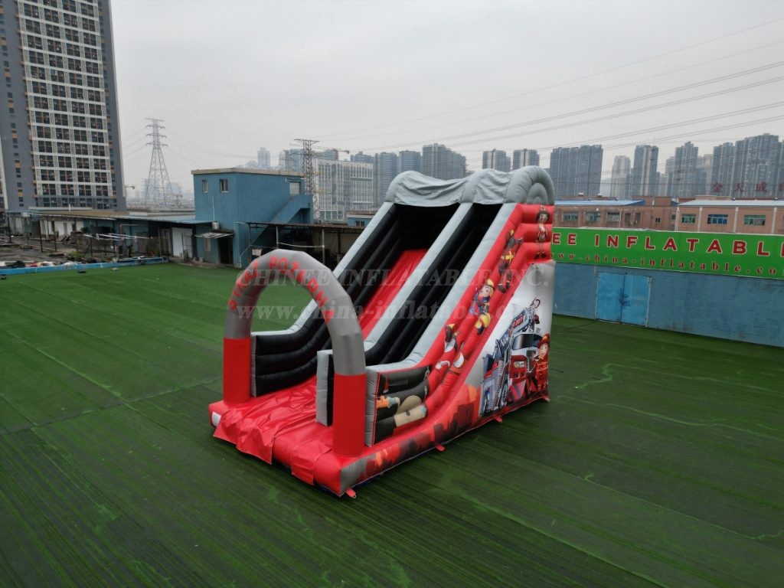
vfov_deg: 56.8
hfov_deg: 71.6
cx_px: 392
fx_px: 544
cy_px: 294
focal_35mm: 24
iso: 110
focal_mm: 6.72
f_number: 1.7
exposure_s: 1/1500
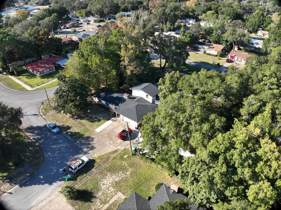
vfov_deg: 56.8
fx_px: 195
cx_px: 140
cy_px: 105
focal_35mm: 24
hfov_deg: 71.6
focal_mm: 12.29
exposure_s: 1/1000
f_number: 2.8
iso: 140
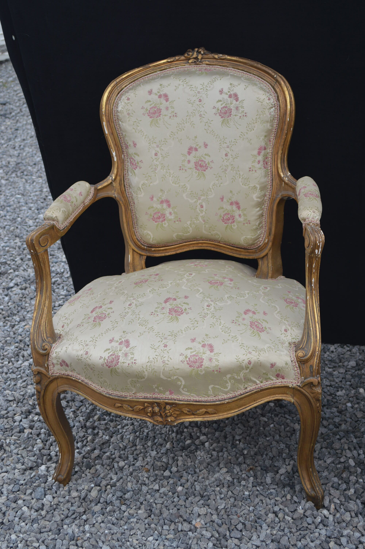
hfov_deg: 26.4
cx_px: 182
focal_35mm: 51
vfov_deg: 38.9
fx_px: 777
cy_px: 274
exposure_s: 1/125
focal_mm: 34
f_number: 5.6
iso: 100
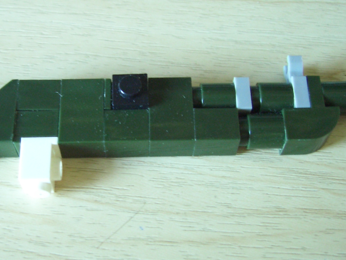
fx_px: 610
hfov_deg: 31.5
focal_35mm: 61
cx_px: 127
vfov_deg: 24.0
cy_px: 127
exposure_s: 1/13
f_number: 2.8
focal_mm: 8
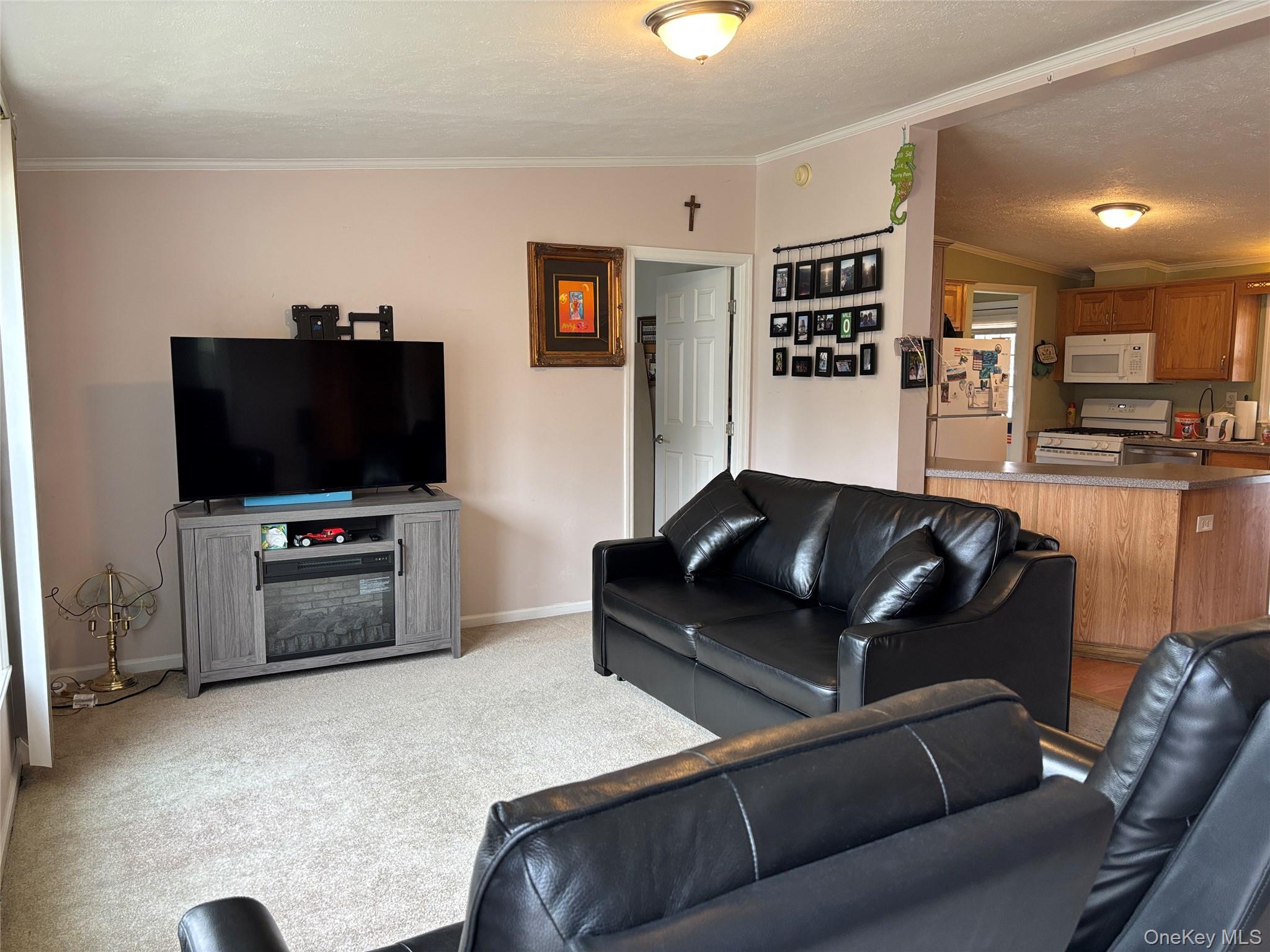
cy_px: 476
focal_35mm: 26
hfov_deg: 67.3
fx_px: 954
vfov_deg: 53.1
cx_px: 635
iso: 100
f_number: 1.6
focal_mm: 5.96
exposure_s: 1/60
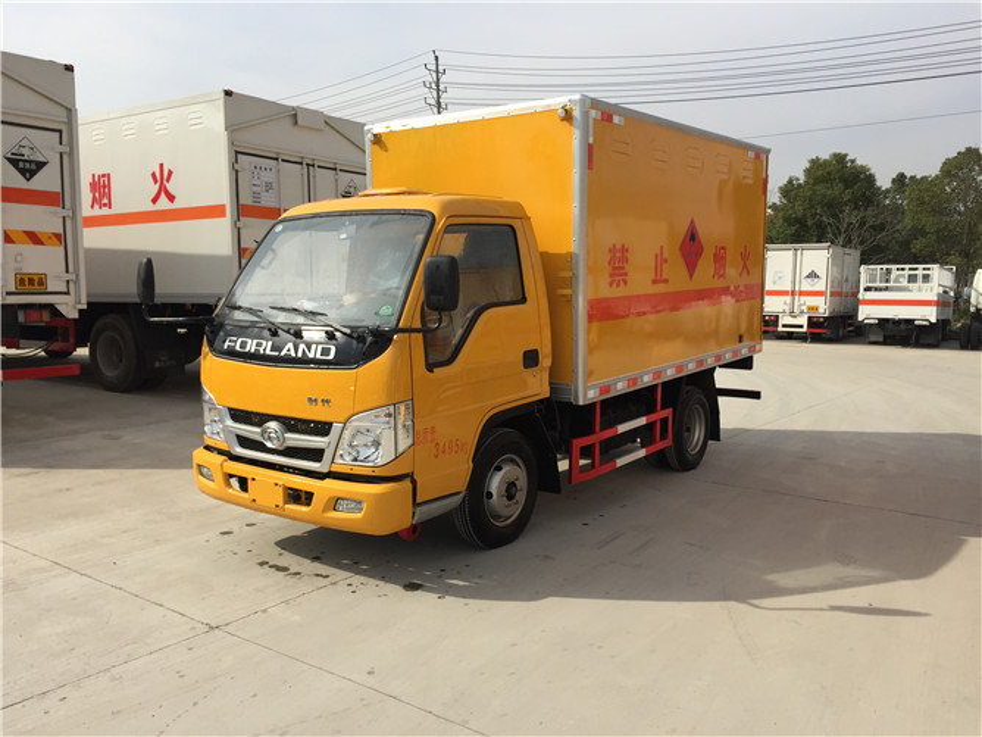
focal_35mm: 29
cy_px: 368
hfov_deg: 61.7
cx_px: 491
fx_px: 823
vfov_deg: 48.2
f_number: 2.2
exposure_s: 1/2198
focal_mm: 4.15
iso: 32
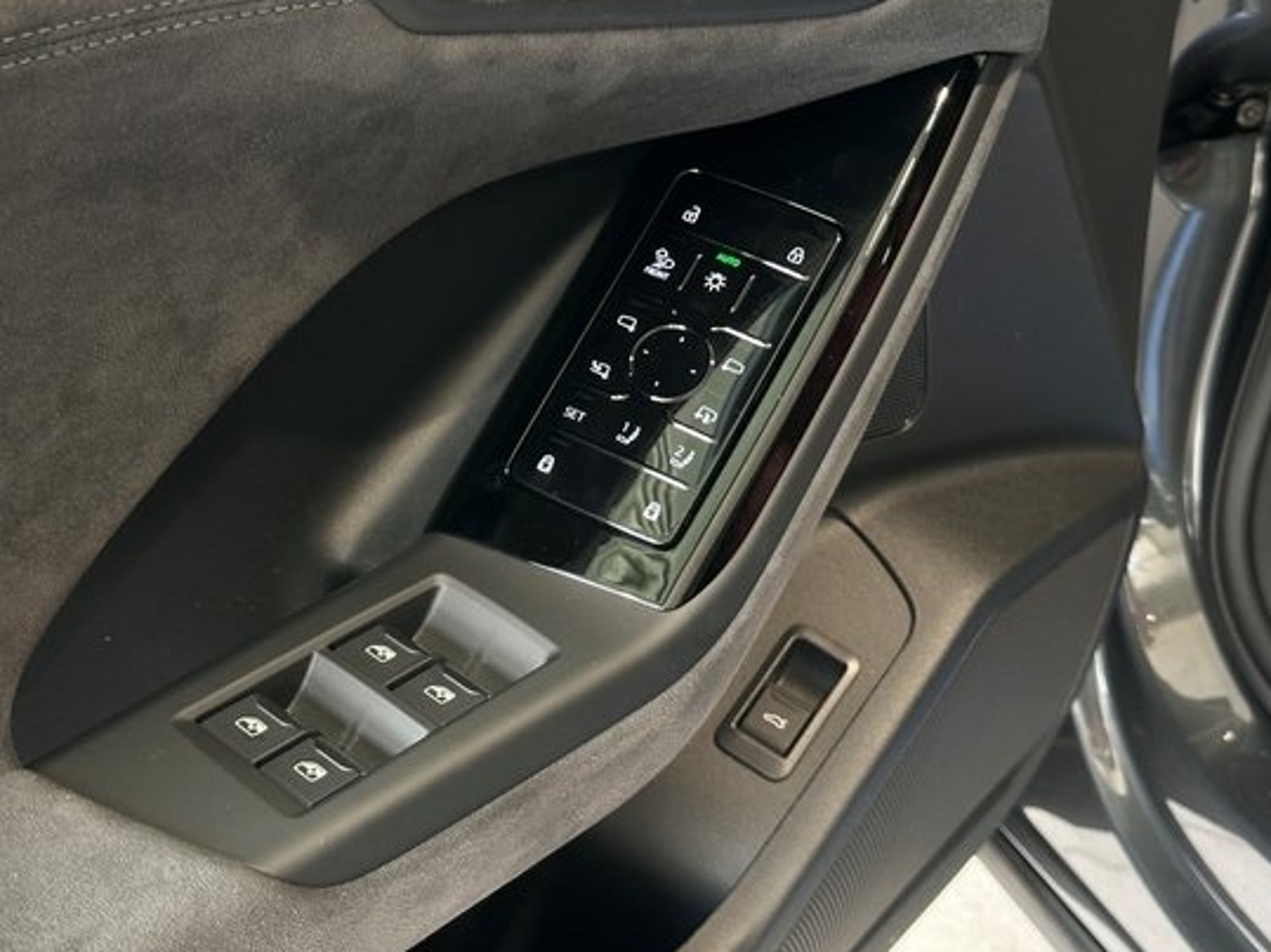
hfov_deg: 33.7
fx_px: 2092
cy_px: 445
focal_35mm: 57
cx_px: 547
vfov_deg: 25.6
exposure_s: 1/40
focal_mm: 6.86
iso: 250
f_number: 1.78
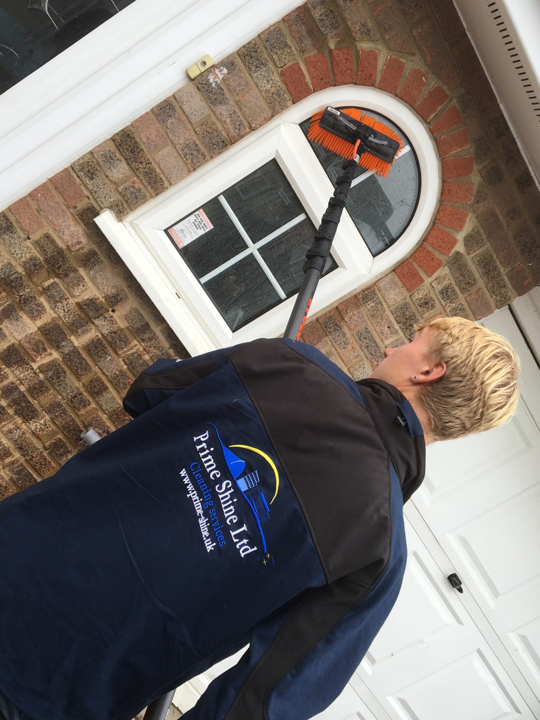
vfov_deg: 56.8
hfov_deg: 44.2
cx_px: 273
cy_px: 362
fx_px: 666
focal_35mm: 32
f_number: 2.2
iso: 25
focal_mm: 4.15
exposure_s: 1/187
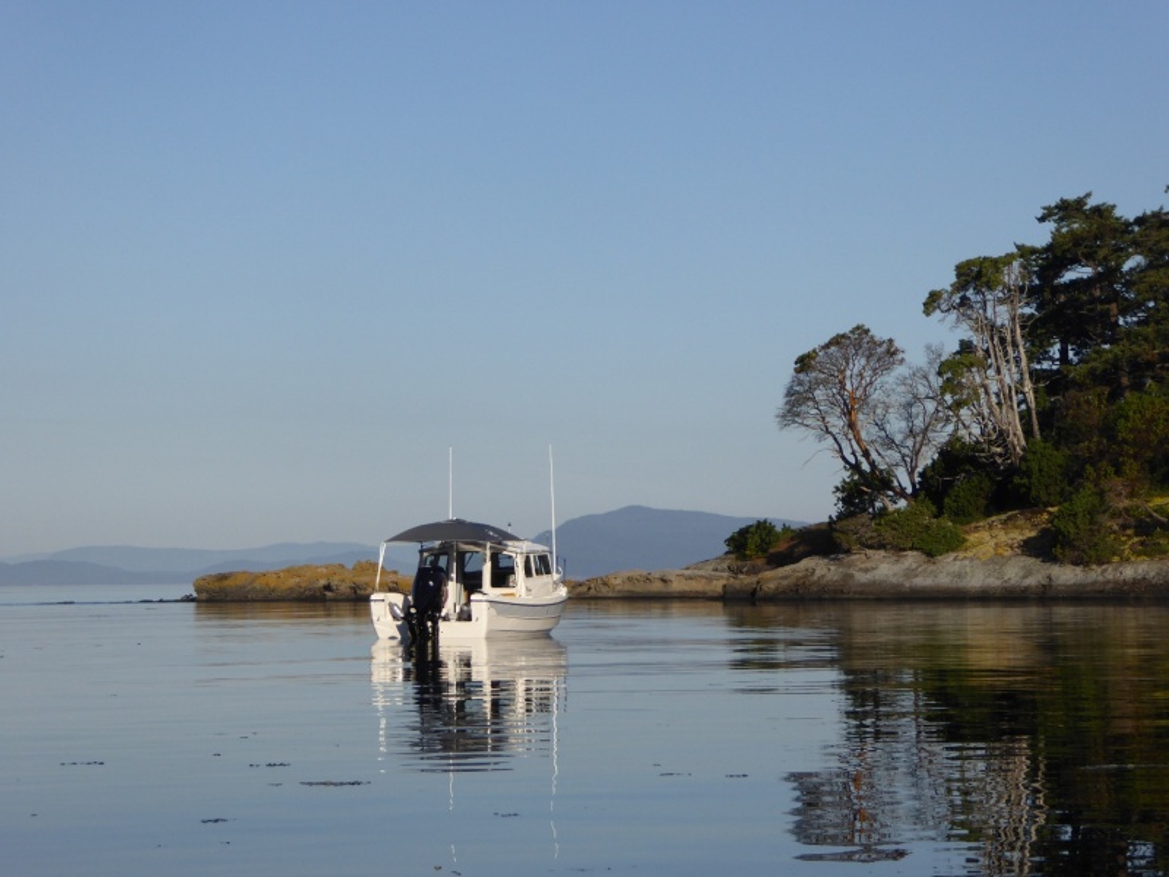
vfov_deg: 13.8
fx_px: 3613
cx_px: 584
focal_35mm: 107
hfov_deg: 18.4
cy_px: 438
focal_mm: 17.5
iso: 100
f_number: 5
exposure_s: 1/800
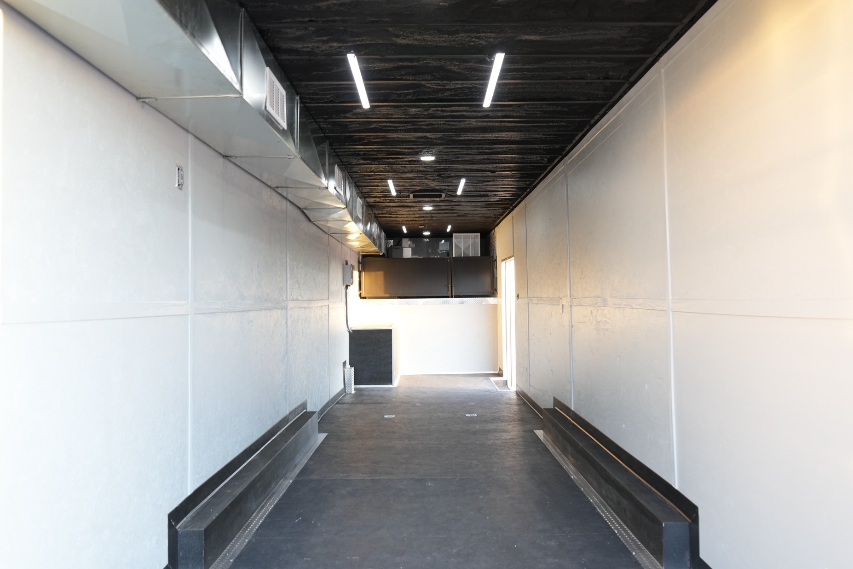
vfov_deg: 45.0
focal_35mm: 29
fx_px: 687
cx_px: 433
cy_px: 282
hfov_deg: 63.7
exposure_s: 1/30
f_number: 5.6
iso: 1250
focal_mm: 28
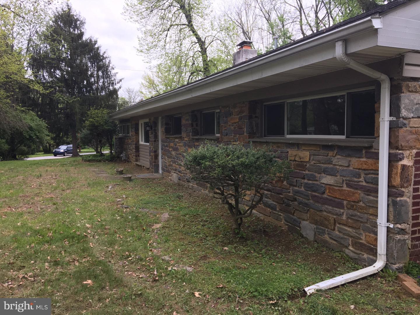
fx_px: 352
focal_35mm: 29
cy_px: 158
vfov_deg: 48.2
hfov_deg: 61.7
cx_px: 210
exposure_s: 1/120
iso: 32
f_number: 2.2
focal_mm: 4.15
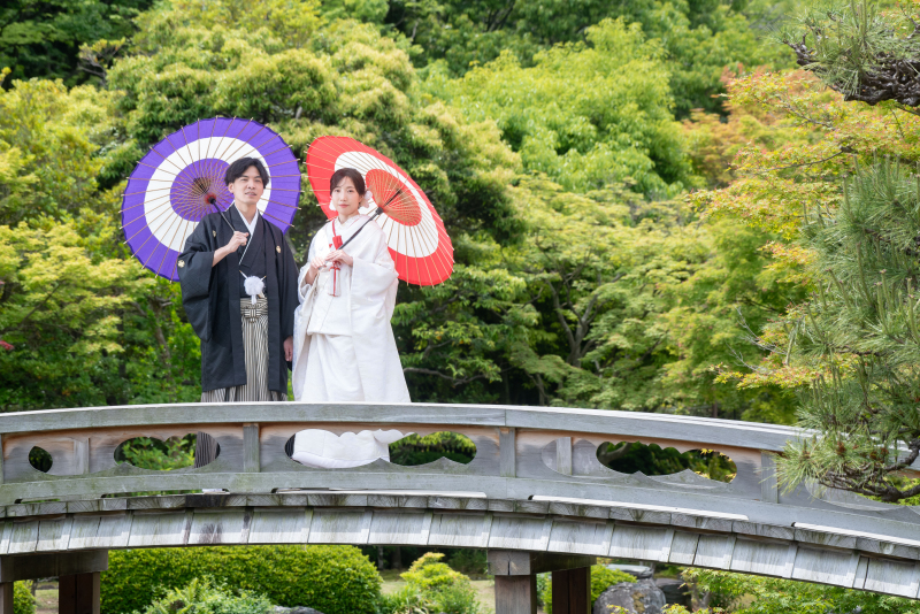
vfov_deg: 6.3
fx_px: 5624
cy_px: 307
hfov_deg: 9.4
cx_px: 460
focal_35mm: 220
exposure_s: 1/200
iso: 320
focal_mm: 220
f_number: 10
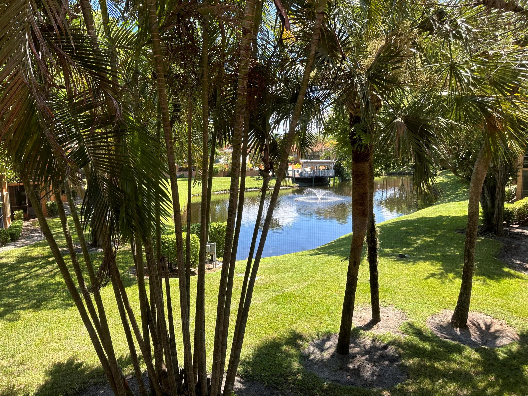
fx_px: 366
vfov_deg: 56.8
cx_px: 264
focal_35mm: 24
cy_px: 198
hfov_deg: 71.6
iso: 80
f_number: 1.78
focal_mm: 6.86
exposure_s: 1/611
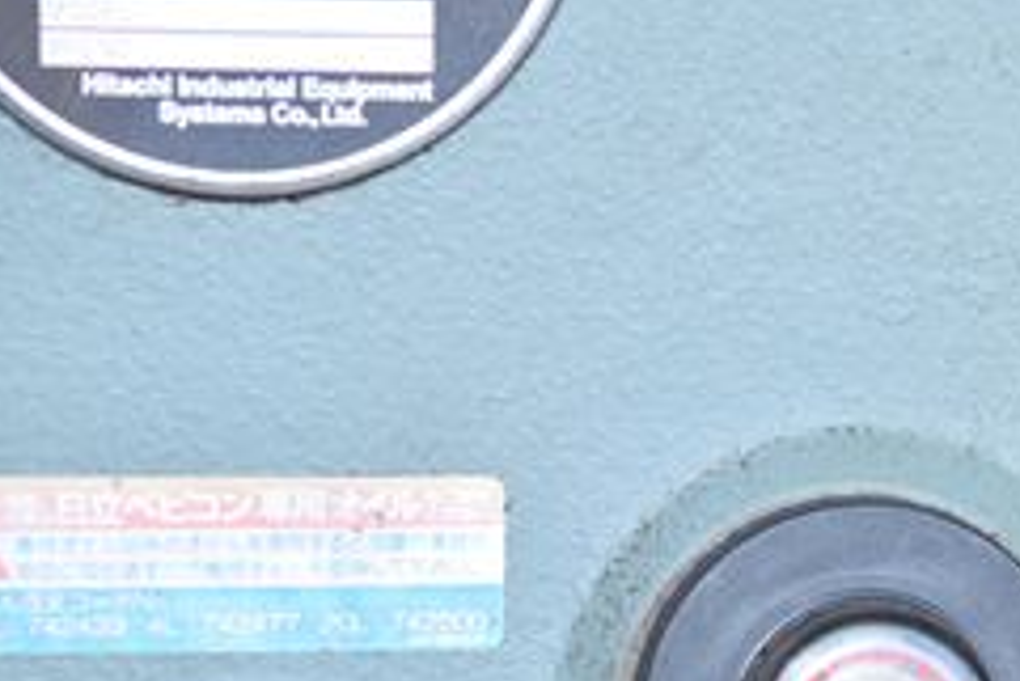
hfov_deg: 6.7
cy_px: 626
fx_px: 8647
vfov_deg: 4.5
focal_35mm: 305
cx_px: 952
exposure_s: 1/500
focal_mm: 98
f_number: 6.3
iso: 1250
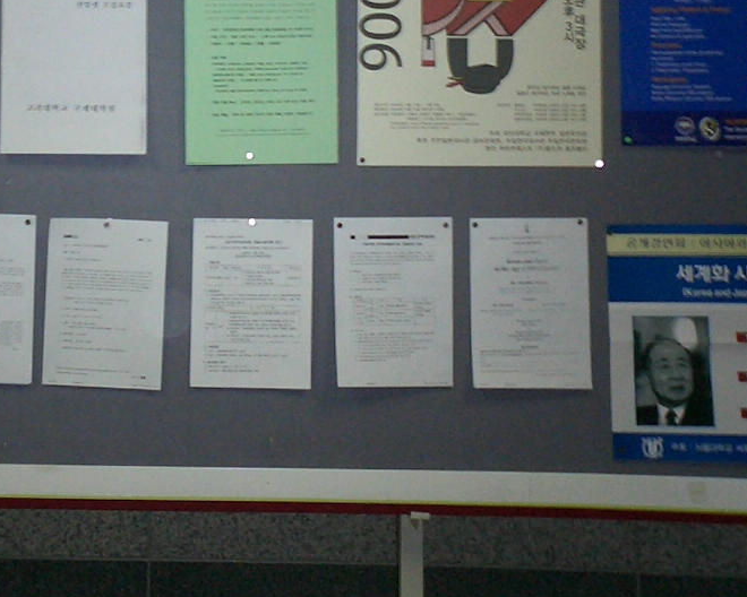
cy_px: 57
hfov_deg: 26.7
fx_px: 1548
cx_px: 175
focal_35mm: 70
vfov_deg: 21.4
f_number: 3.5
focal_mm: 5.6
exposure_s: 1/40
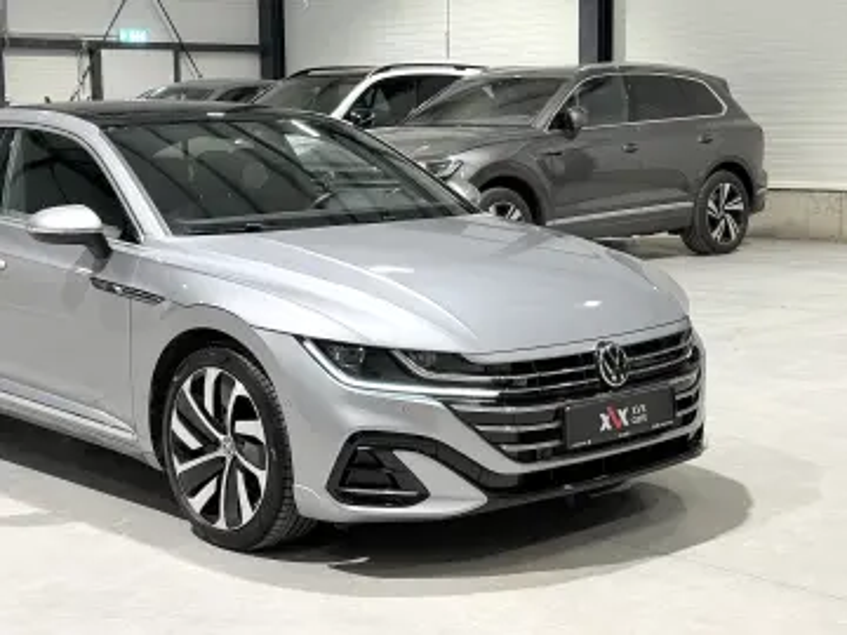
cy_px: 318
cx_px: 424
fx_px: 1174
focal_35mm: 48
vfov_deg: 30.3
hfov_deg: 39.7
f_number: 1.78
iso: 100
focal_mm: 6.76
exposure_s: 1/50
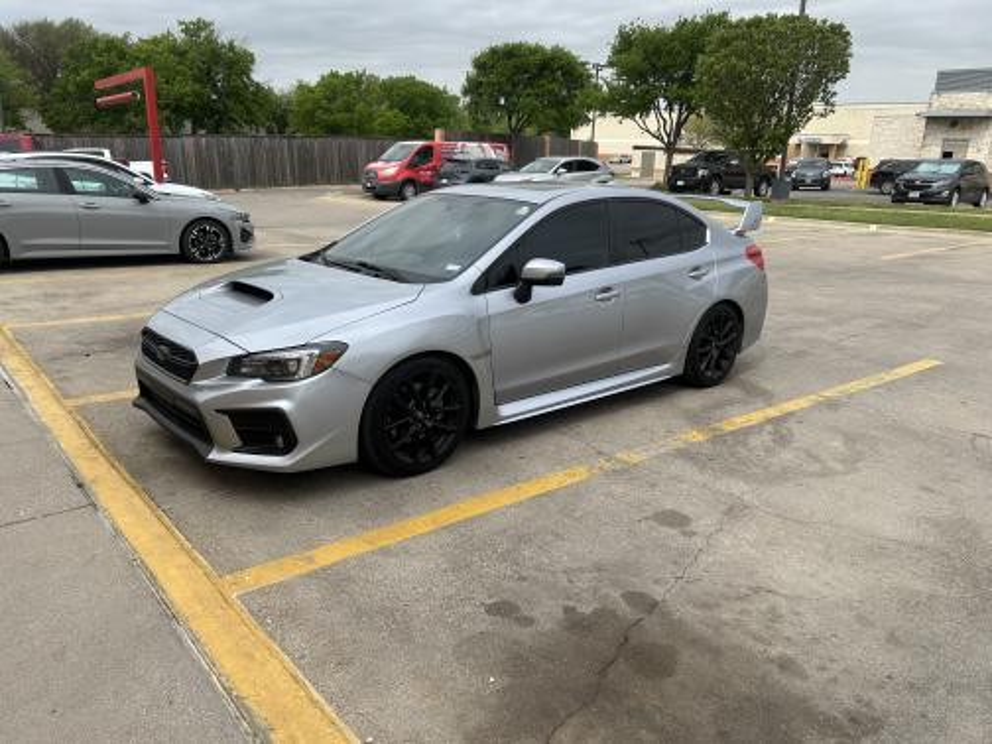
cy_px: 372
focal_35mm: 26
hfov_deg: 67.3
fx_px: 745
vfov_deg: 53.1
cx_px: 496
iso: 50
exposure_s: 1/2762
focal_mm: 5.7
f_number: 1.5
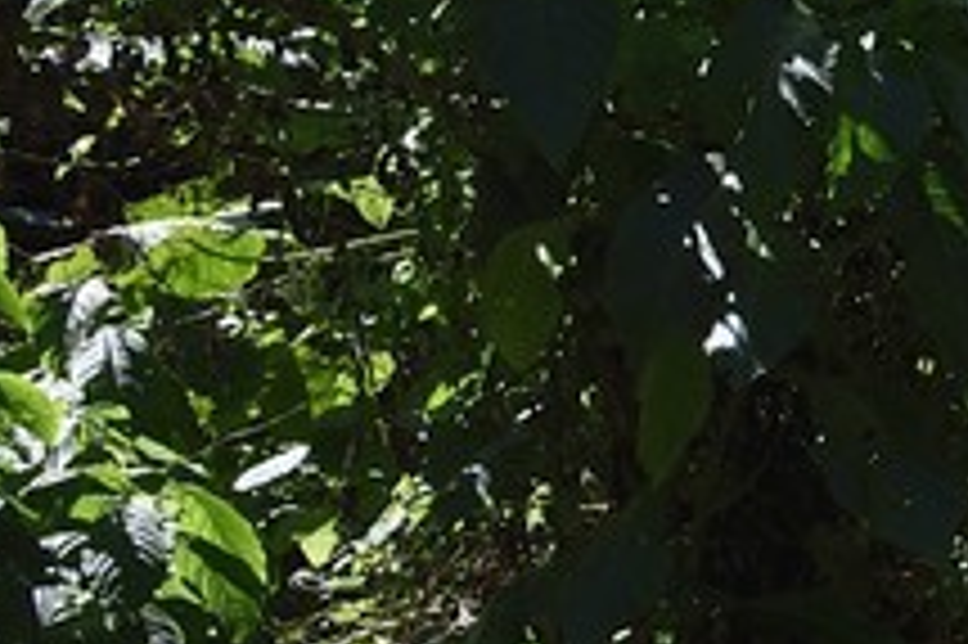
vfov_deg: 7.7
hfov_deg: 8.2
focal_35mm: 179
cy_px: 383
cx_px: 3570
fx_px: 4809
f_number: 8
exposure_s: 1/250
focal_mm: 24
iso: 200
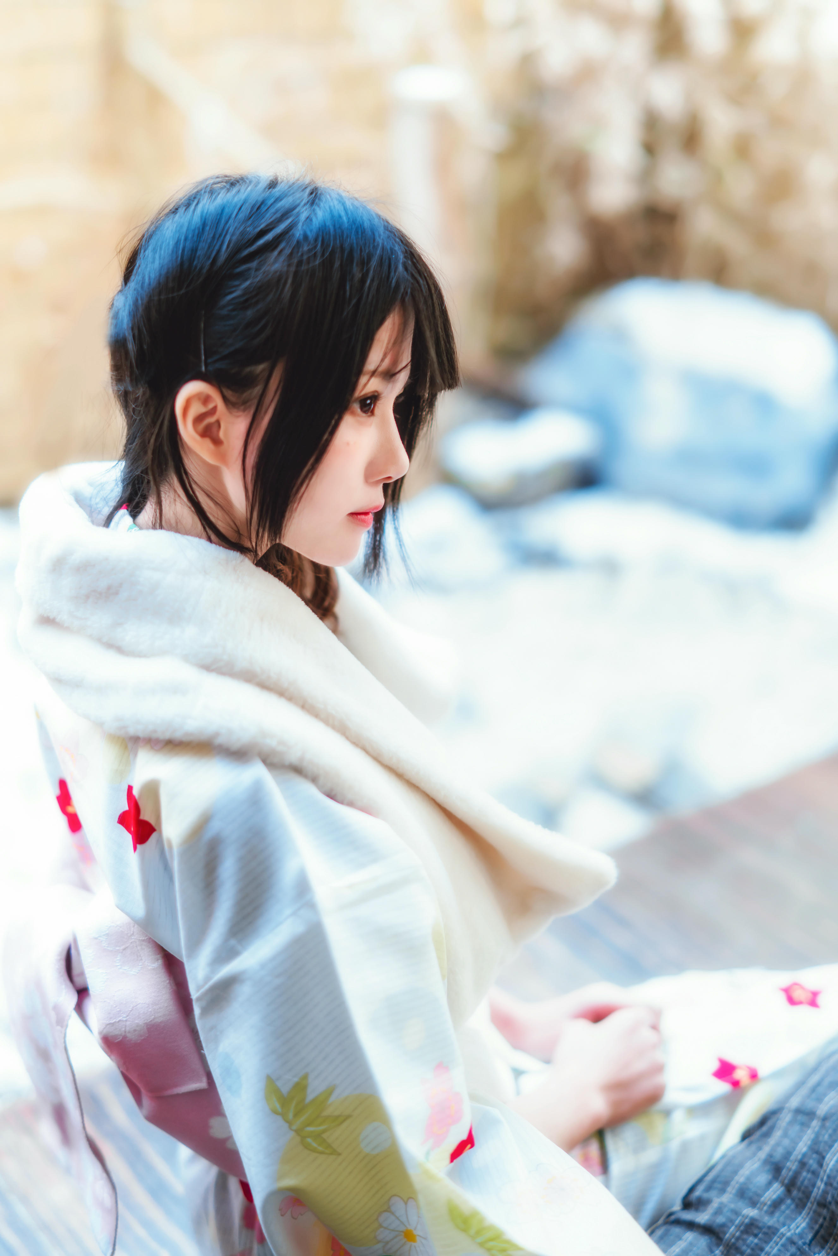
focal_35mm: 50
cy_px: 628
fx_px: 1745
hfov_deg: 27.0
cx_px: 419
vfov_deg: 39.6
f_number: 1.4
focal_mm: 50
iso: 200
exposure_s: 1/160
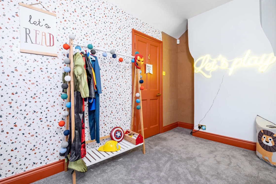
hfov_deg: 96.7
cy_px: 94
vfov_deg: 73.7
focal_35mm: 16
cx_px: 145
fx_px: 123
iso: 320
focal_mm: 10
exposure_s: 1/30
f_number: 8
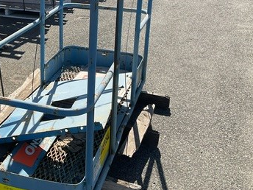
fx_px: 395
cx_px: 60
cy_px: 46
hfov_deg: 34.7
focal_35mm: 54
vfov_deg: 26.7
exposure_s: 1/1786
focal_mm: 3
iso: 16
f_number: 1.8
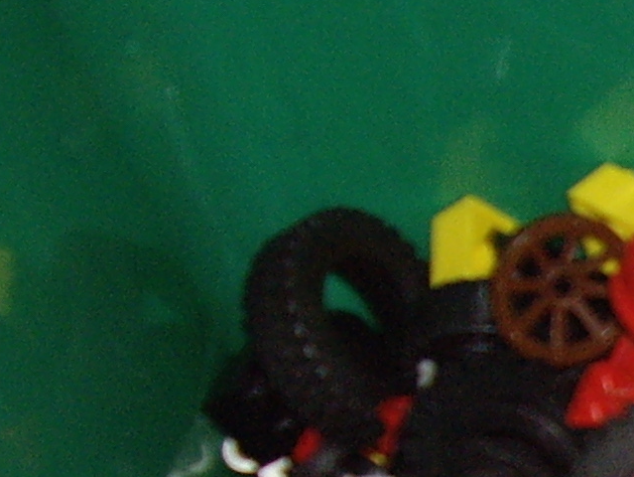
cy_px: 1028
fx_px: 3555
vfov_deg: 7.3
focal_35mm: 194
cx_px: 1418
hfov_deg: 9.3
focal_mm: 7.9
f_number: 2.8
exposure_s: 1/40
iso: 200
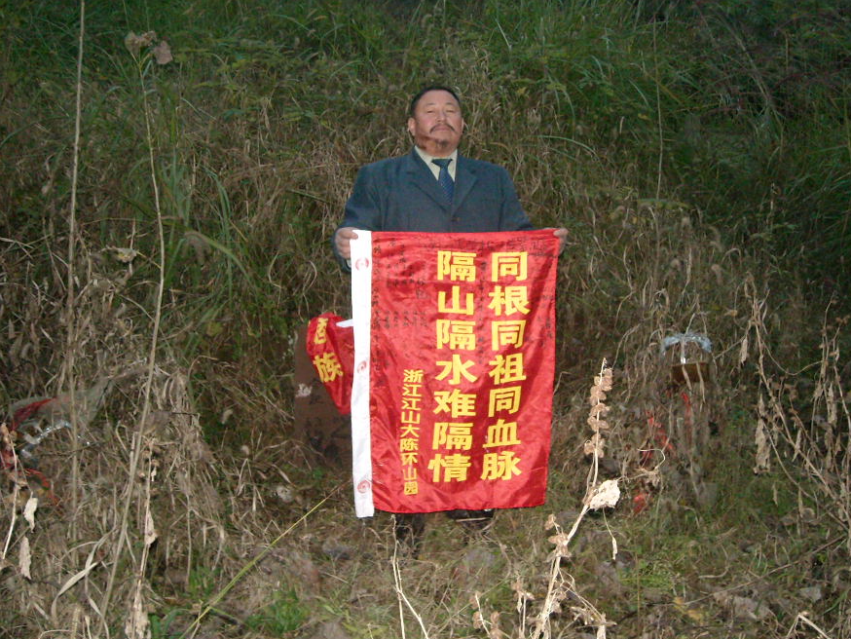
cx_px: 466
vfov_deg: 35.1
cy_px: 287
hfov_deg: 45.7
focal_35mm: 41
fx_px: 1008
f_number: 2.8
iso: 644
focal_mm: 5.7
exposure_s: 1/60
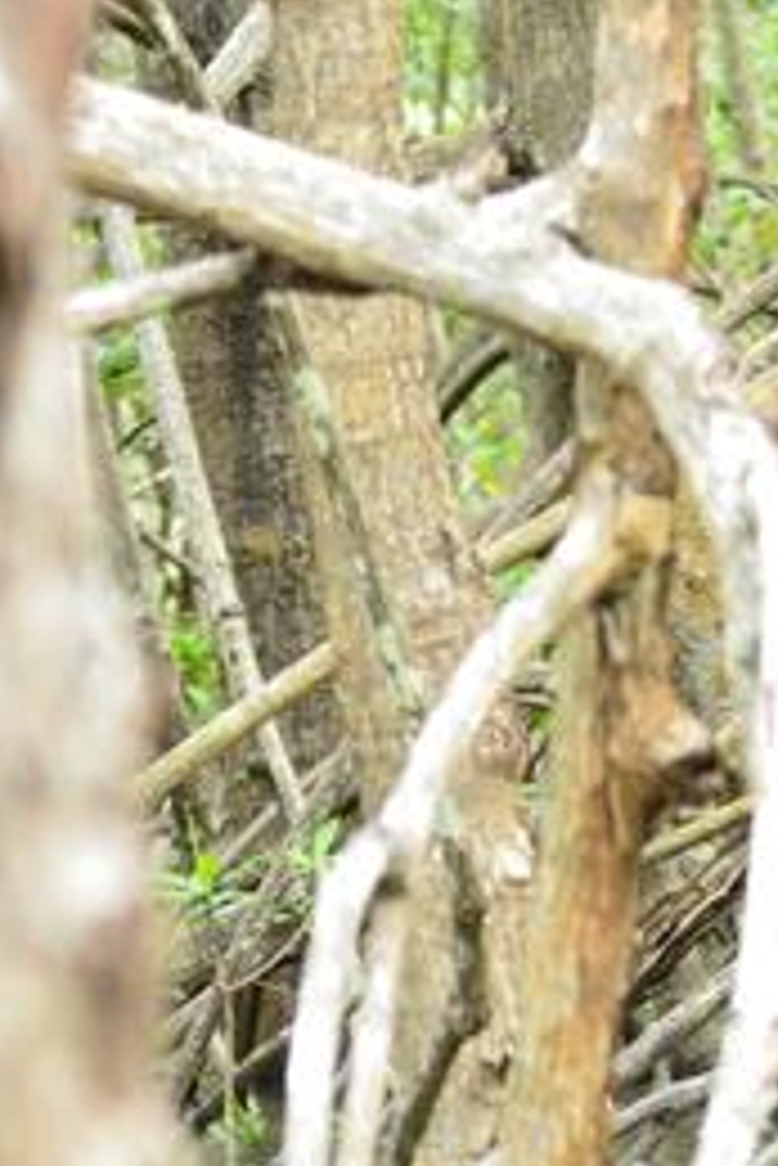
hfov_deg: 4.2
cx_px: 1754
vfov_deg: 6.4
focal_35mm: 324
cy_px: 536
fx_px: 10488
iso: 1000
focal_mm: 70
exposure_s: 1/125
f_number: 4
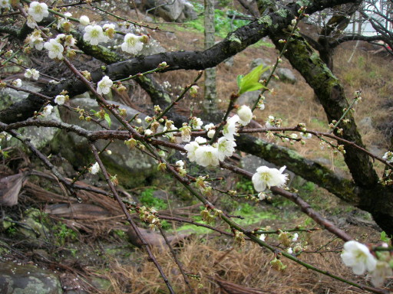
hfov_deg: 54.0
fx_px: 386
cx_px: 196
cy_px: 147
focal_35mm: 34
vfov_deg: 41.8
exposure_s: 1/41.8
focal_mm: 5.7
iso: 50
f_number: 2.9
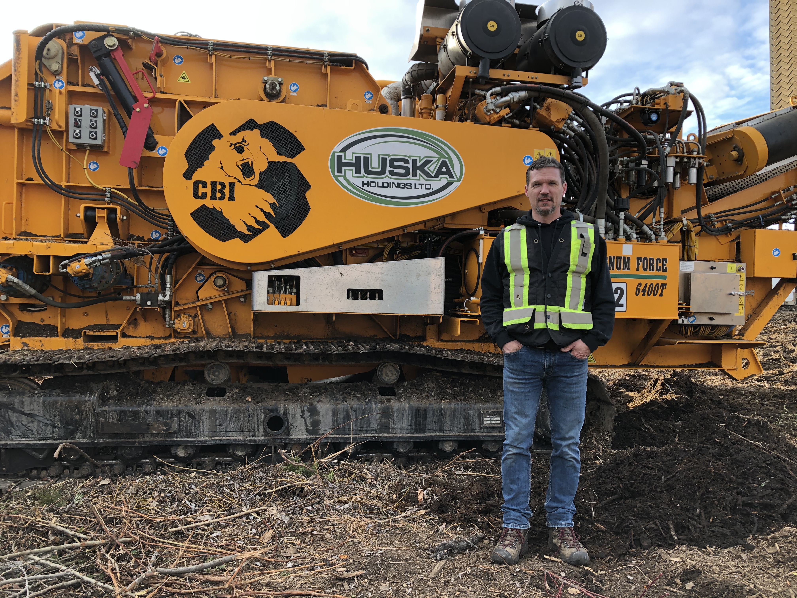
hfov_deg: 63.4
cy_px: 299
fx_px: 645
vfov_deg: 49.7
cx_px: 398
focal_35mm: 28
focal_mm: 3.99
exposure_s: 1/120
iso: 25
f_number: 1.8
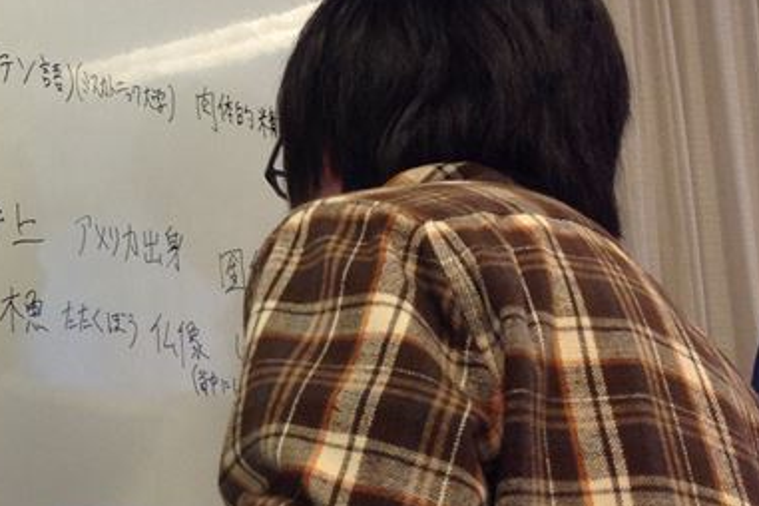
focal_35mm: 99
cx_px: -174
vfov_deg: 13.8
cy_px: 174
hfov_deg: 19.3
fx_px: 2087
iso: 64
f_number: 2.4
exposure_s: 1/60
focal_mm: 4.28
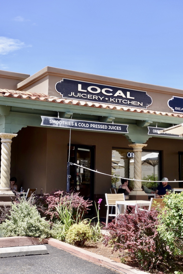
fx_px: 404
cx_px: 92
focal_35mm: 53
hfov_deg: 25.5
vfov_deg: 37.5
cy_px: 137
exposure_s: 1/200
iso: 125
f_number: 5.6
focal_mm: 19.29
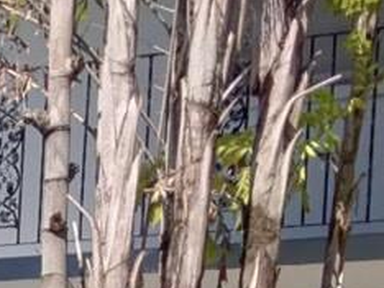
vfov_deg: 7.0
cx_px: -678
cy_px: 715
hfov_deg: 8.6
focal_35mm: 198
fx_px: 2199
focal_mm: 4.15
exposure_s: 1/578
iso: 25
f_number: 2.2
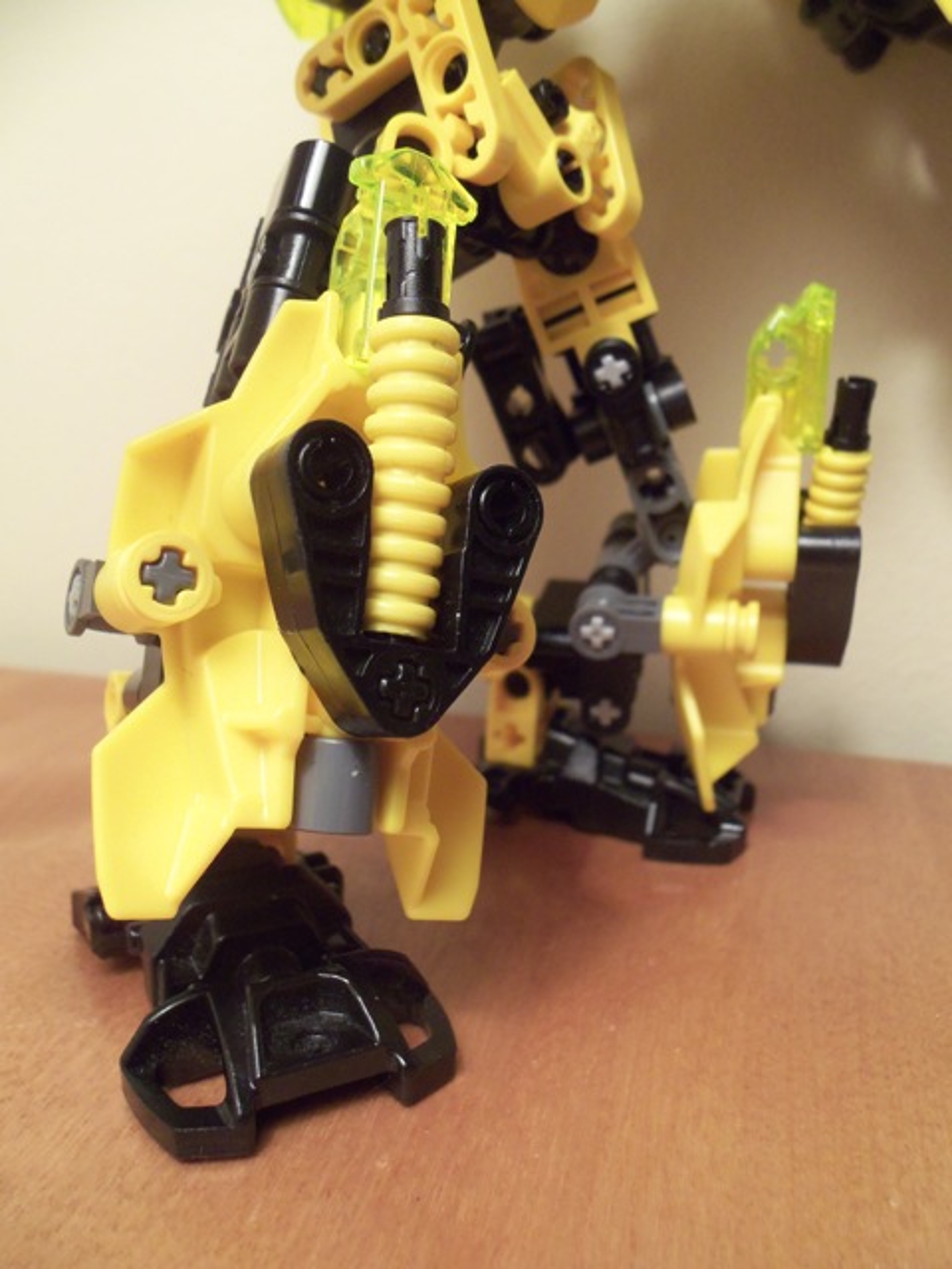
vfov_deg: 61.7
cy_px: 634
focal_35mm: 29
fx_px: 1063
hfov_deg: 48.2
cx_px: 476
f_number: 3.4
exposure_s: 1/30
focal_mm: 5.2
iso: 160
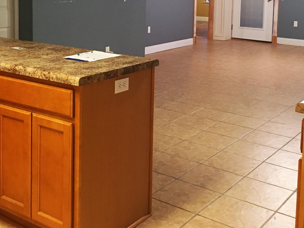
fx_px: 465
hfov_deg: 36.1
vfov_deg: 26.7
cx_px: 126
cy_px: 29
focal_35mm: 53
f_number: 2.2
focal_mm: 4.15
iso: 100
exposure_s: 1/8
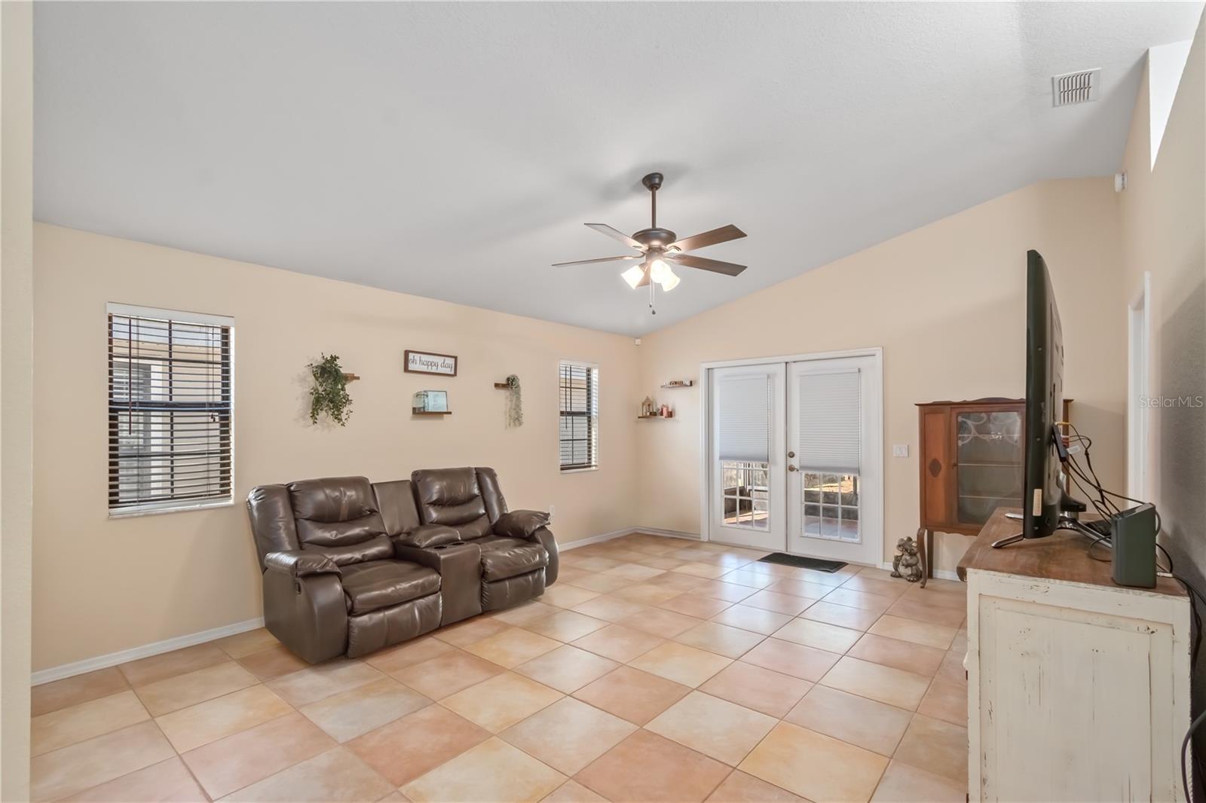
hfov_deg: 100.4
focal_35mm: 15
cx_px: 603
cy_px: 402
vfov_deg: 77.3
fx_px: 502
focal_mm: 10
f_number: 9
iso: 250
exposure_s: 1/2.5
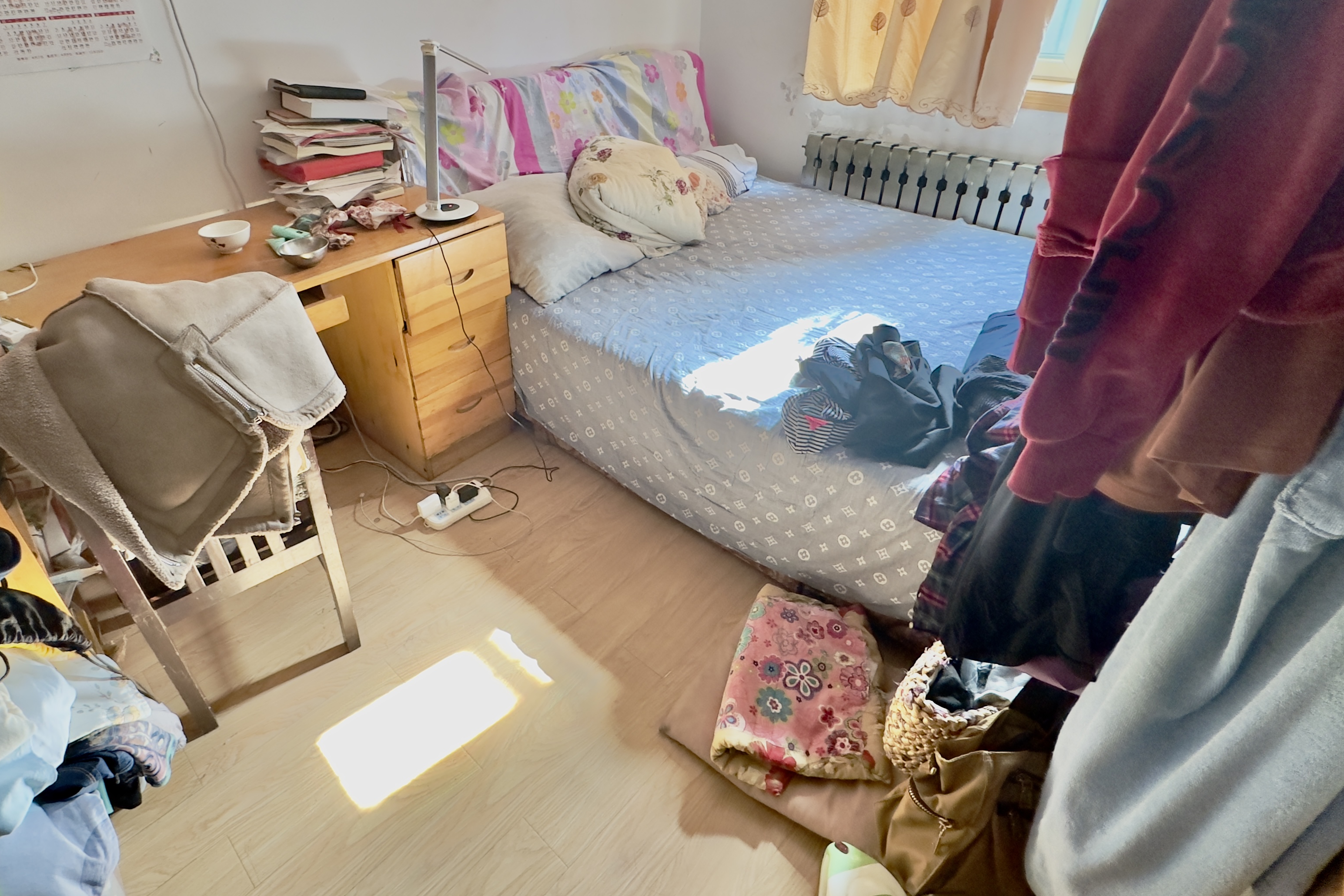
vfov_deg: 64.3
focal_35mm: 19
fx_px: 709
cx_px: 597
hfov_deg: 86.6
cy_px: 390
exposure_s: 1/60
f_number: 2.2
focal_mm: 2.22
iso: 320
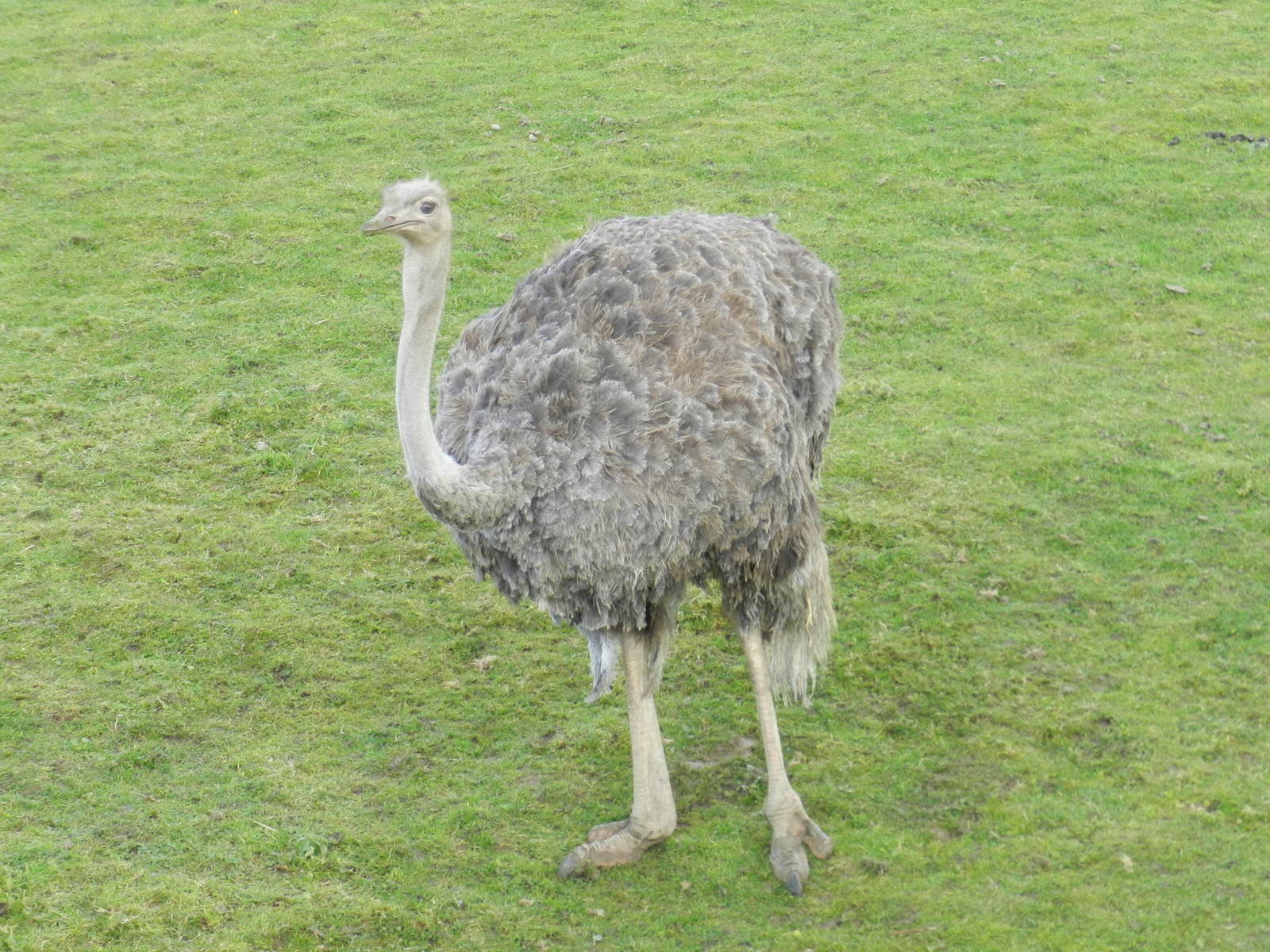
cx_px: 635
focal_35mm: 145
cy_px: 476
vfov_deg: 10.2
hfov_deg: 13.6
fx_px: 5320
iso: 160
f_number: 5.1
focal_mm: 25.7
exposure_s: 1/40
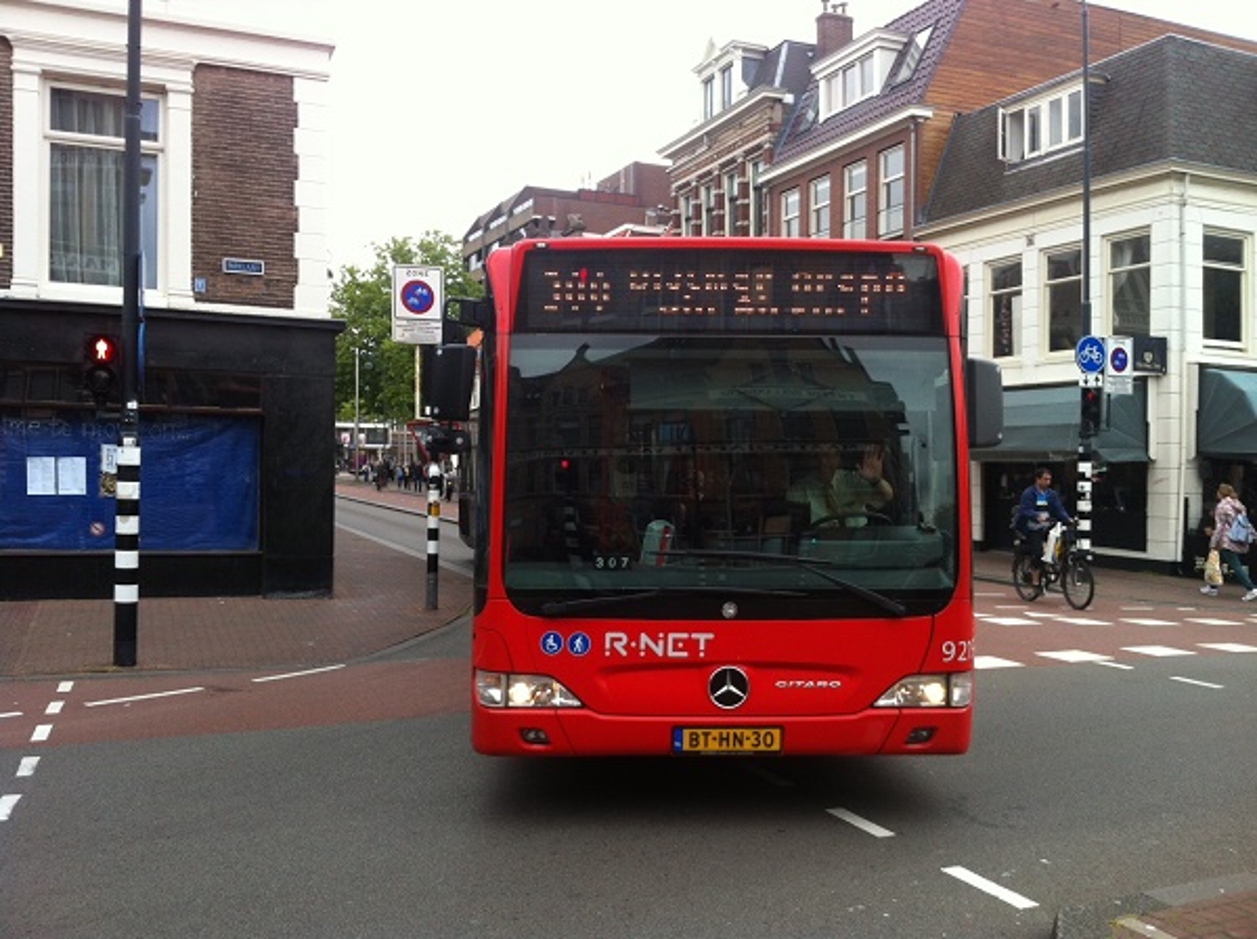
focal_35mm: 35
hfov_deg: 52.7
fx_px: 1269
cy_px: 470
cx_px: 628
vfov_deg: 40.6
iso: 80
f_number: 2.8
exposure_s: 1/251
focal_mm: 3.85
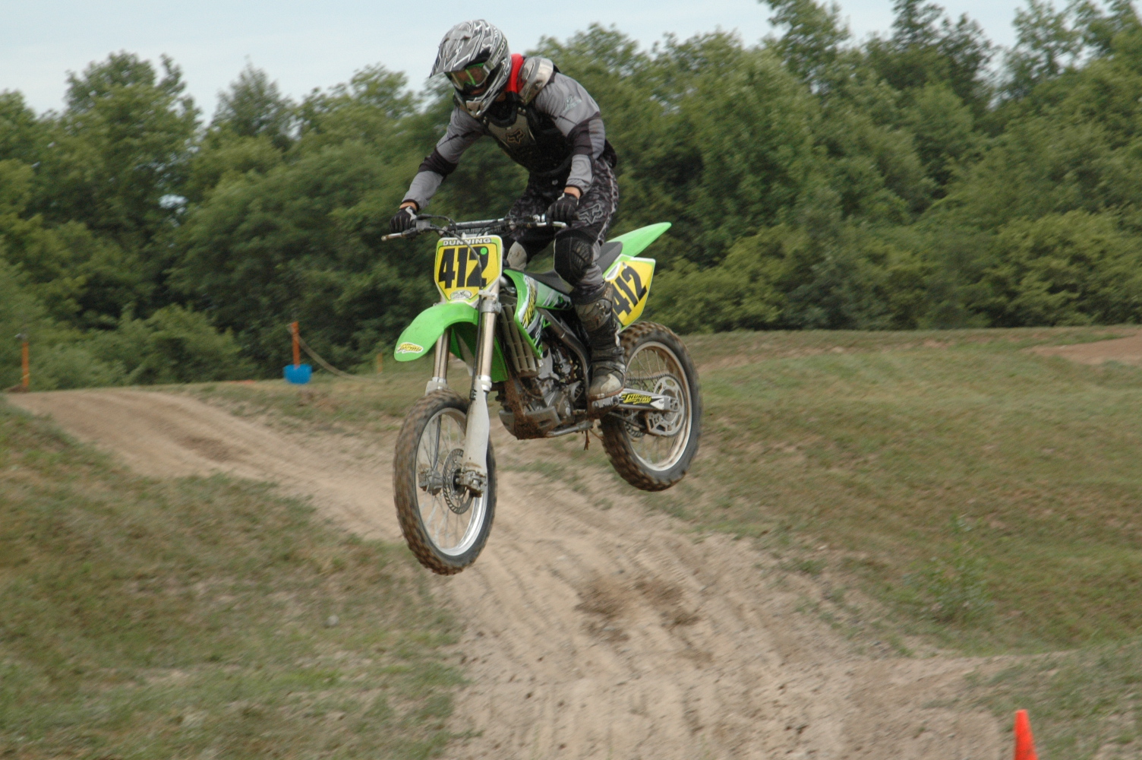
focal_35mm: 202
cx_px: 571
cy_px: 380
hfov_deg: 10.2
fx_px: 6418
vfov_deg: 6.8
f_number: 8
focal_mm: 135
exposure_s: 1/500
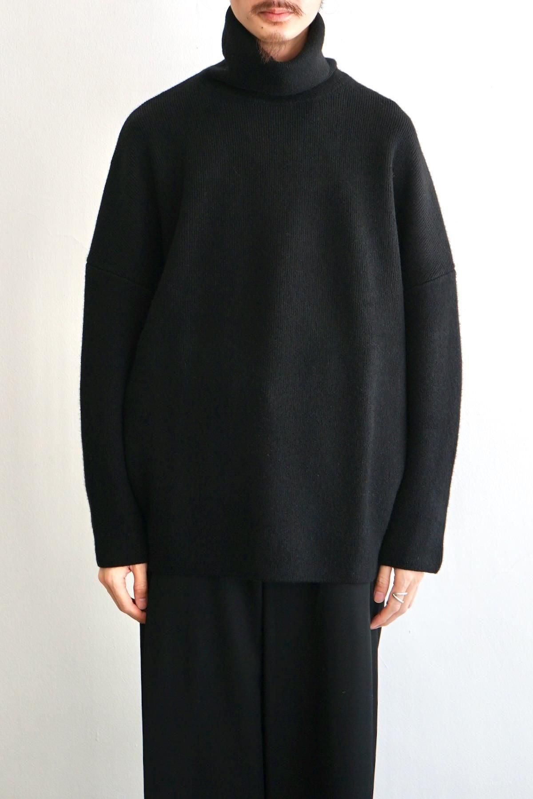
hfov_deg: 23.4
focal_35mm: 58
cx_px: 266
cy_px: 400
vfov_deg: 34.5
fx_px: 1288
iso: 400
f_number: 5
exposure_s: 1/60
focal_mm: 58
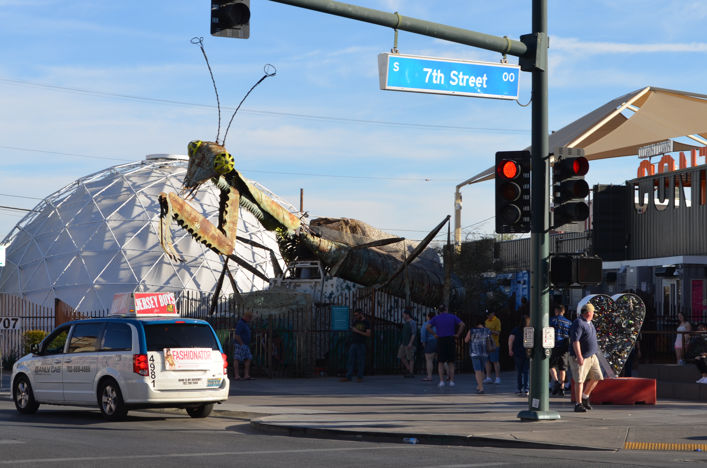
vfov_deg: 14.8
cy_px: 223
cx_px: 357
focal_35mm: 92
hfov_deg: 22.2
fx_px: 1803
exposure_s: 1/200
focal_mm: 52
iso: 100
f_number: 9
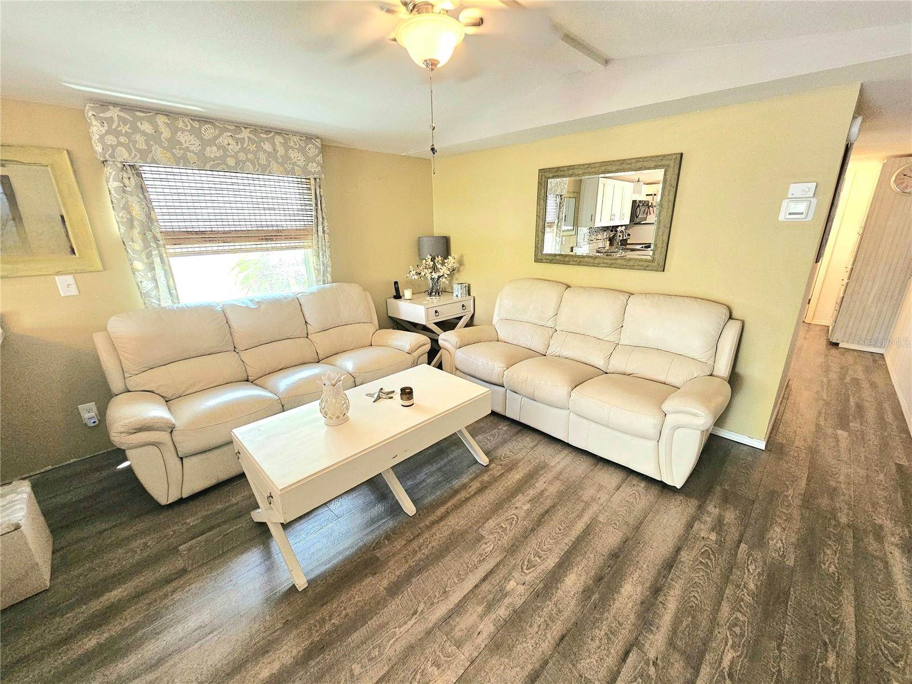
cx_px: 456
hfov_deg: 106.2
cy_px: 342
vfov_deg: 89.9
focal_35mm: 13
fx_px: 343
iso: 320
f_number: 2.2
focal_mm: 2.2
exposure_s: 1/40
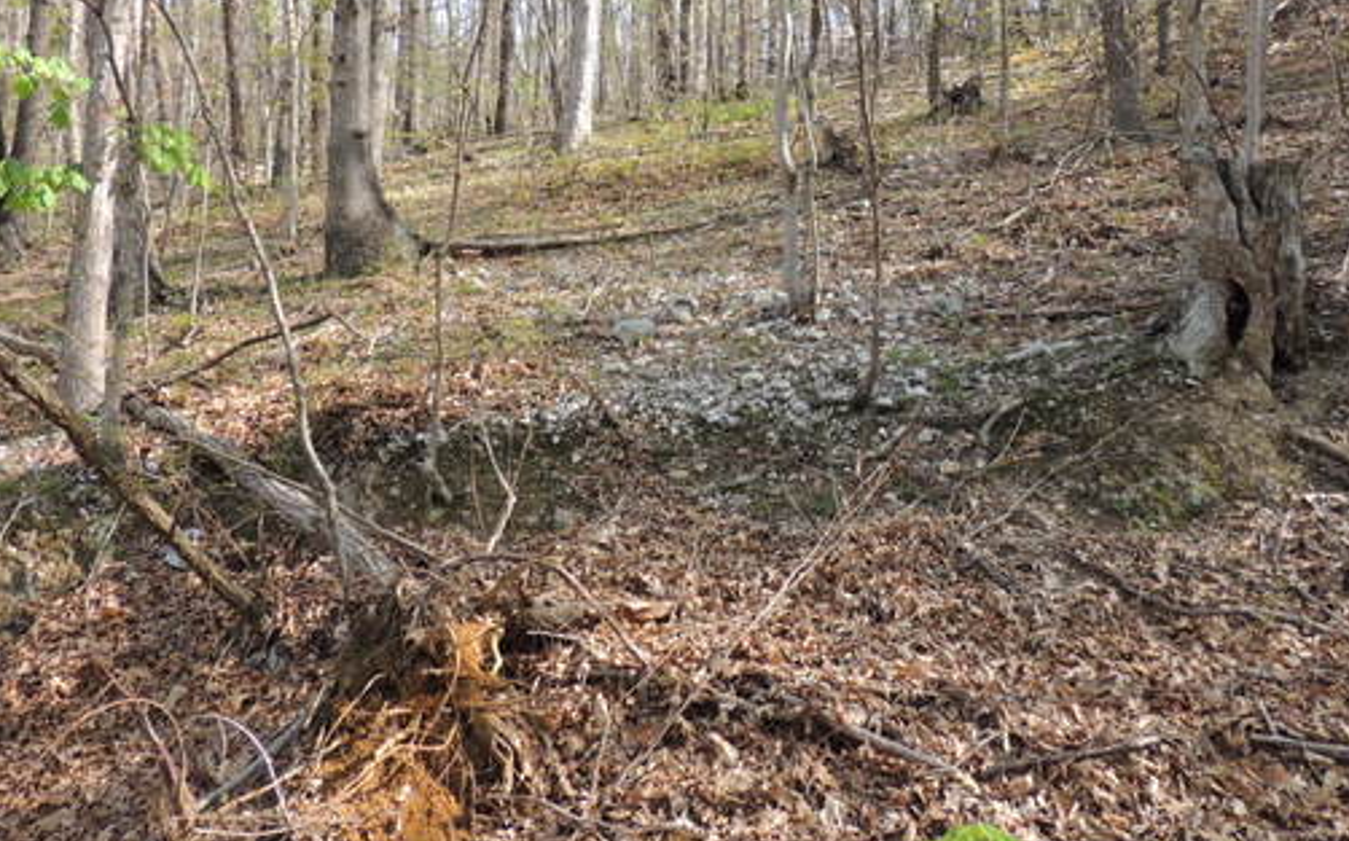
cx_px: 673
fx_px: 1176
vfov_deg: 38.4
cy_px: 219
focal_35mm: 32
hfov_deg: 59.7
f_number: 3
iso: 100
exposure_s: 1/250
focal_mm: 4.3
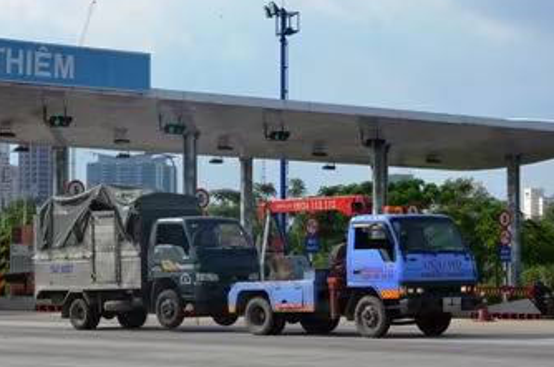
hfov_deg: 16.4
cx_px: 252
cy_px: 139
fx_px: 1919
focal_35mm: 125
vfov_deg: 10.9
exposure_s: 1/500
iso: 400
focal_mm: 48
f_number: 11
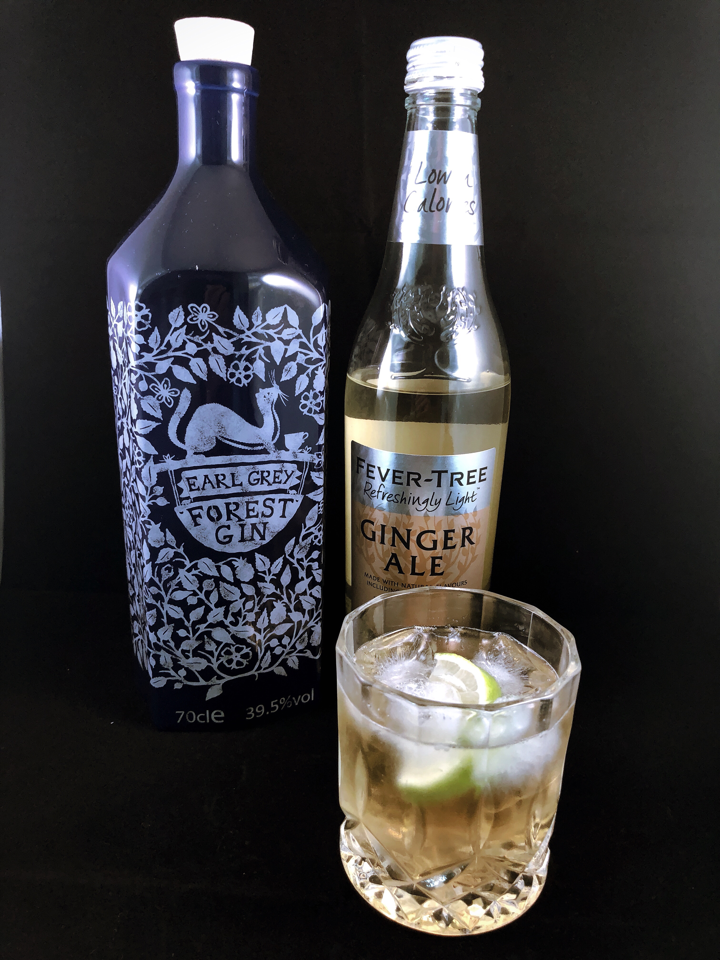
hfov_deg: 49.7
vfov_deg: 63.4
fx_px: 777
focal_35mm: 28
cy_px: 480
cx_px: 360
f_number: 1.8
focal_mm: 4
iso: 200
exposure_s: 1/33
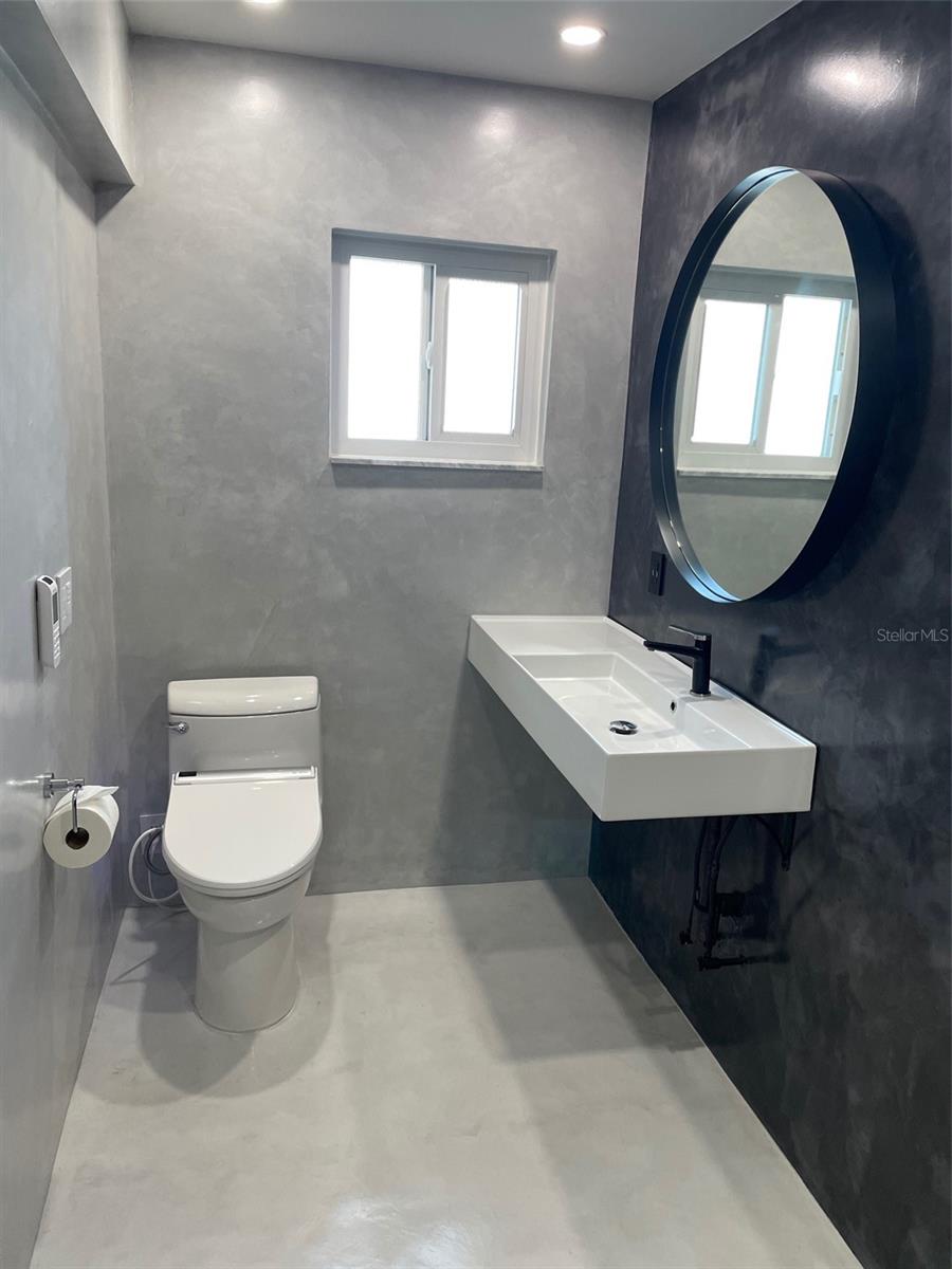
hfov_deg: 53.1
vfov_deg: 67.3
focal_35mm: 26
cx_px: 476
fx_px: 953
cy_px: 634
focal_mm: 4.2
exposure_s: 1/120
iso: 125
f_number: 1.6
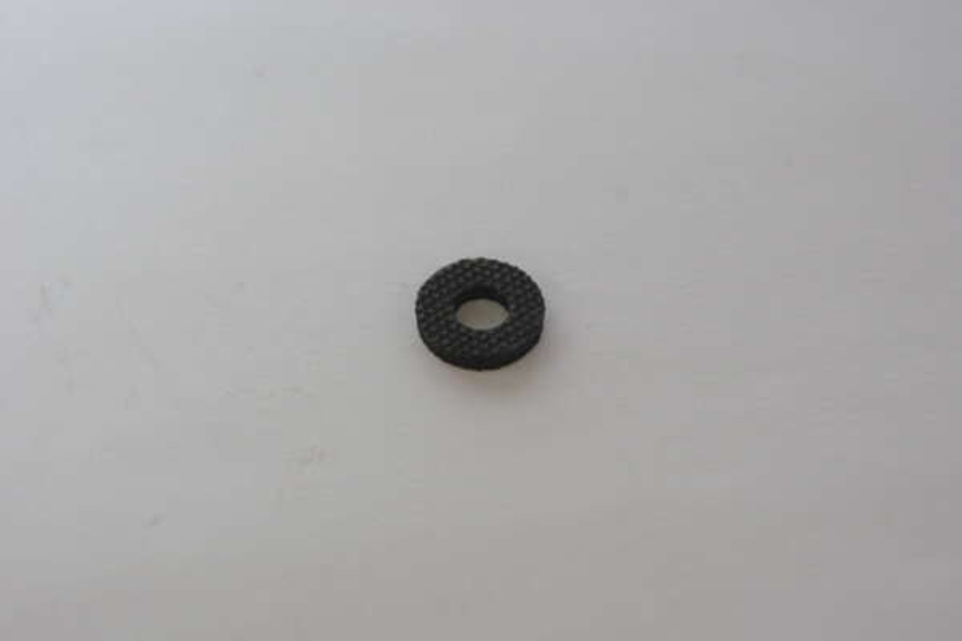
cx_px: 481
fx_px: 3206
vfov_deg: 11.4
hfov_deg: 17.1
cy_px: 320
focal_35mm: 120
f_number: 8
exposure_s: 1/45
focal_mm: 80
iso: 800
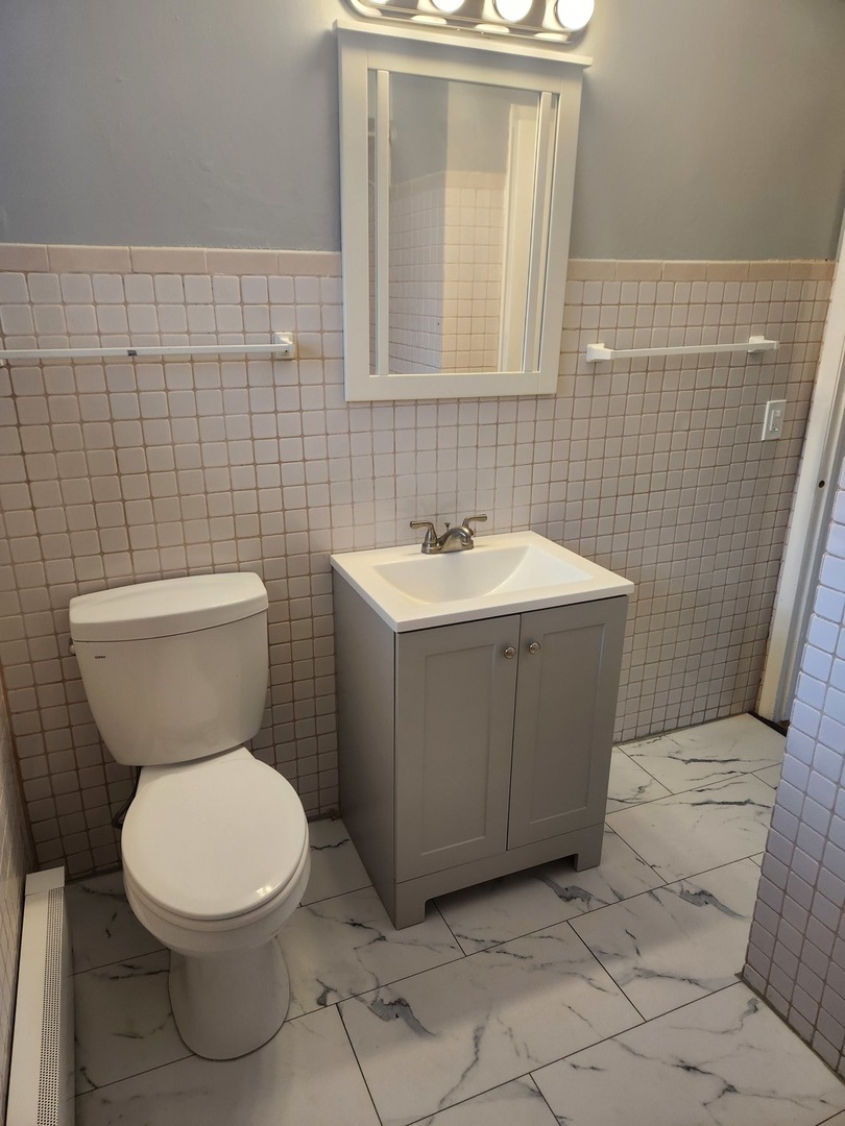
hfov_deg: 58.9
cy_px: 563
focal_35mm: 23
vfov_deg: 73.9
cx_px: 422
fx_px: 749
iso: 160
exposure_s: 1/120
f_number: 1.8
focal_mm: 5.4
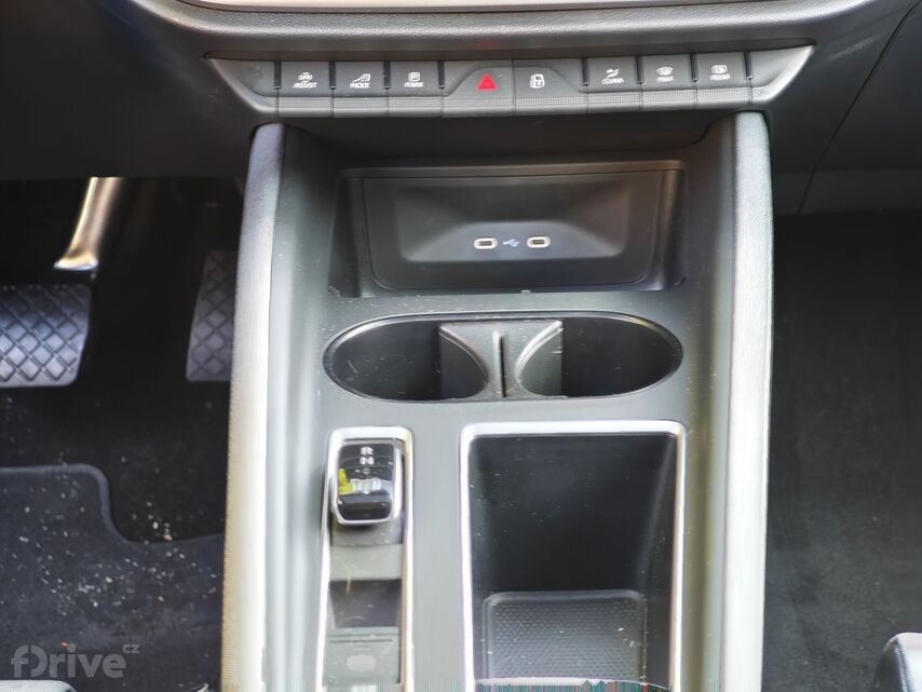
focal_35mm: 75
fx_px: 1998
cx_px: 461
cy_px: 346
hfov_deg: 26.0
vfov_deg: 19.6
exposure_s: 1/50
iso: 1250
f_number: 1.8
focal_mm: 12.28
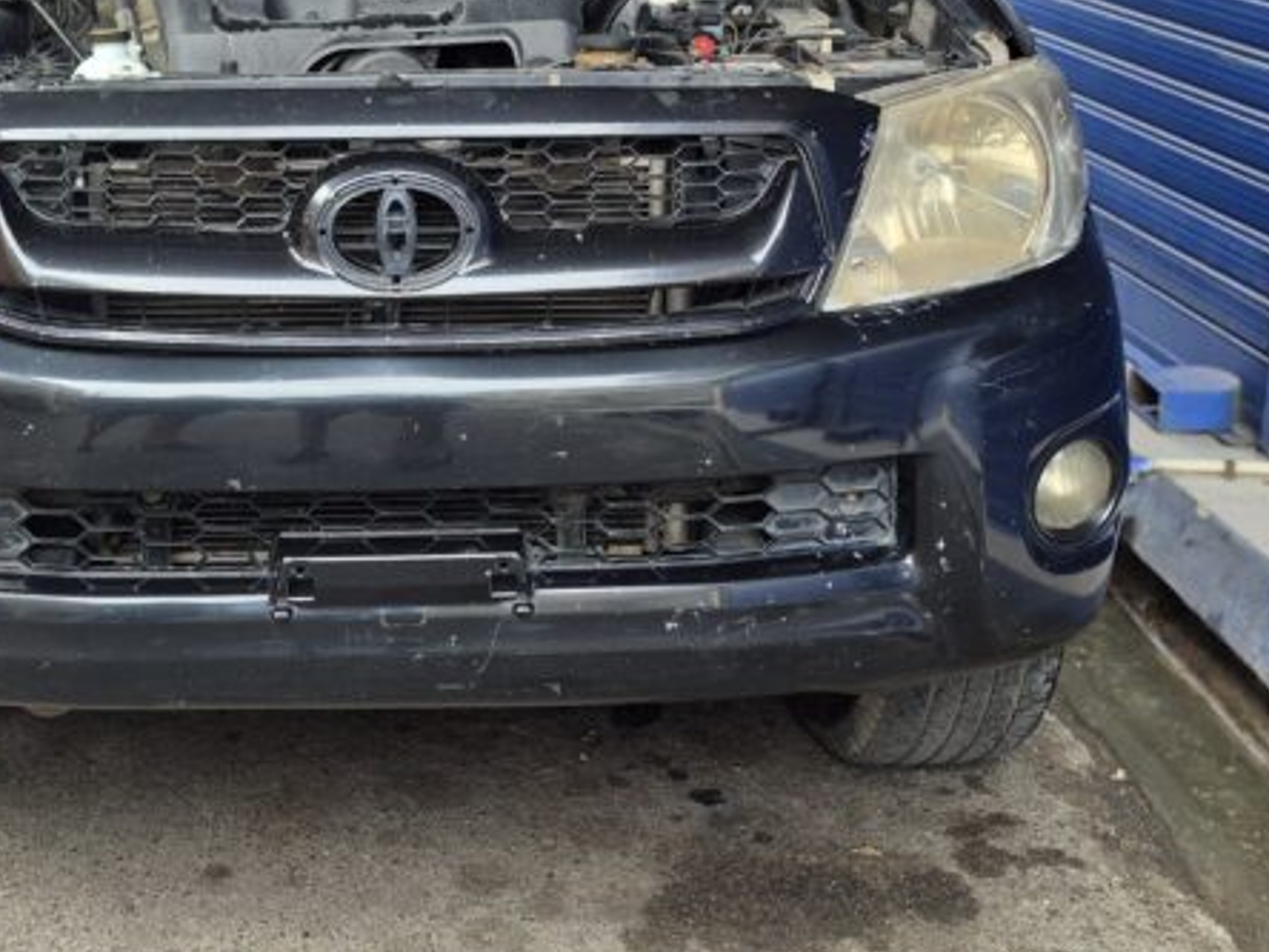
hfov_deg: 35.6
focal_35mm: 53
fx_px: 1943
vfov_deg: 27.1
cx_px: 374
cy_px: 212
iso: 25
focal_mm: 5.4
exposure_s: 1/217
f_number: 1.8
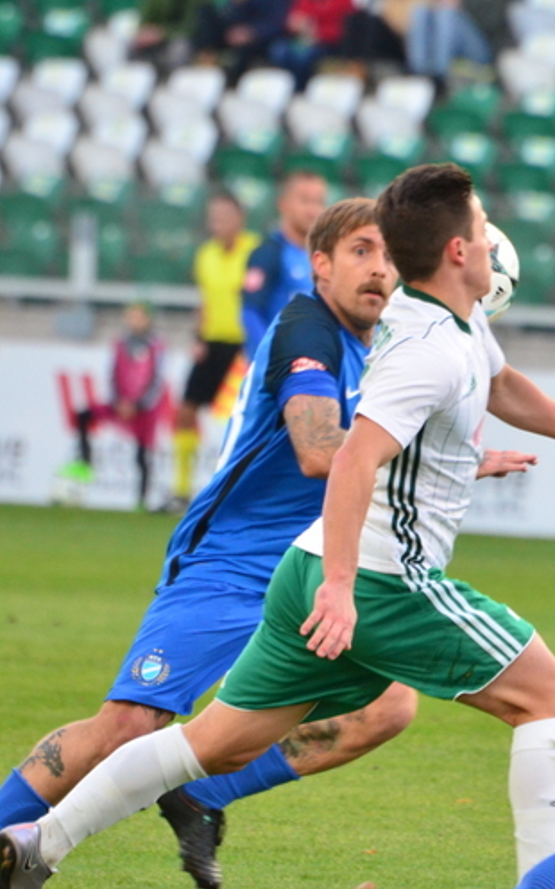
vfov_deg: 3.3
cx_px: 501
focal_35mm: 640
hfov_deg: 2.1
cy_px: 439
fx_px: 15489
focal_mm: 260
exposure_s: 1/640
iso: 1600
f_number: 5.6
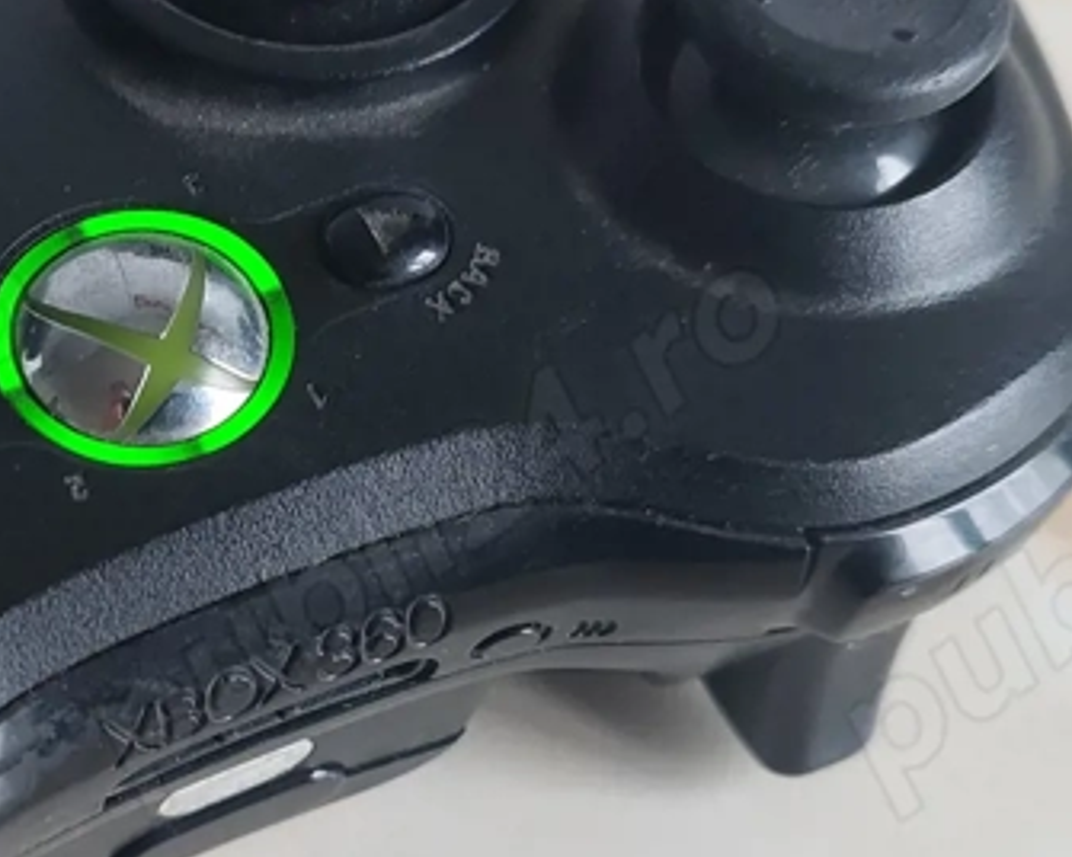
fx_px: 2221
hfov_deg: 26.0
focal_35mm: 70
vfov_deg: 21.8
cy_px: 579
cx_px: 61
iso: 250
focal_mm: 5.23
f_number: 1.8
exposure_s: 1/50
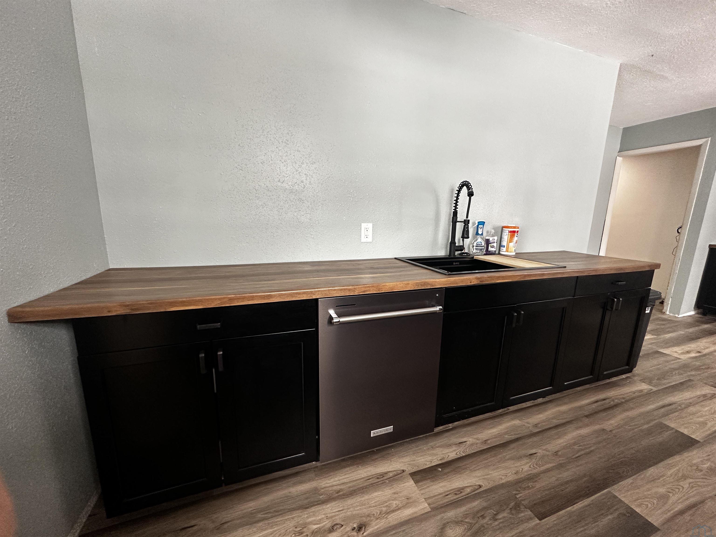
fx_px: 290
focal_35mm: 14
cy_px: 268
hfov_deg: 102.1
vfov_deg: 85.7
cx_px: 358
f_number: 2.2
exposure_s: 1/60
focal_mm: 2.22
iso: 250
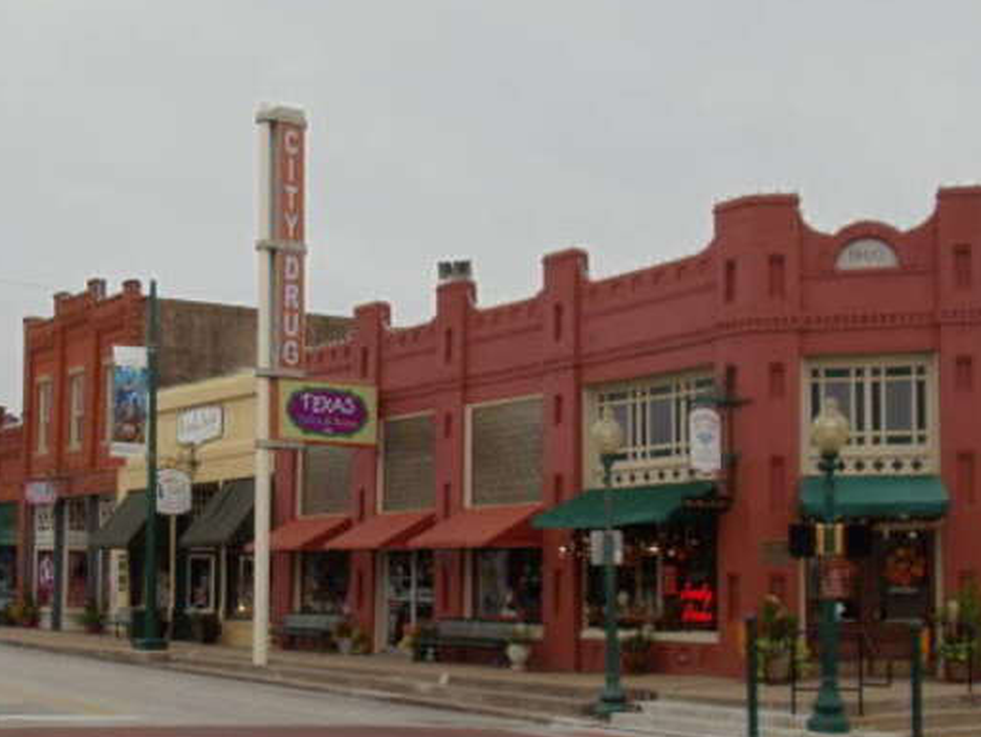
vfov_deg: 18.9
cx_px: 329
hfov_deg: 24.9
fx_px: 2211
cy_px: 461
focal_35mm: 78
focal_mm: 6.81
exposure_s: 1/250
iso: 80
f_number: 3.7
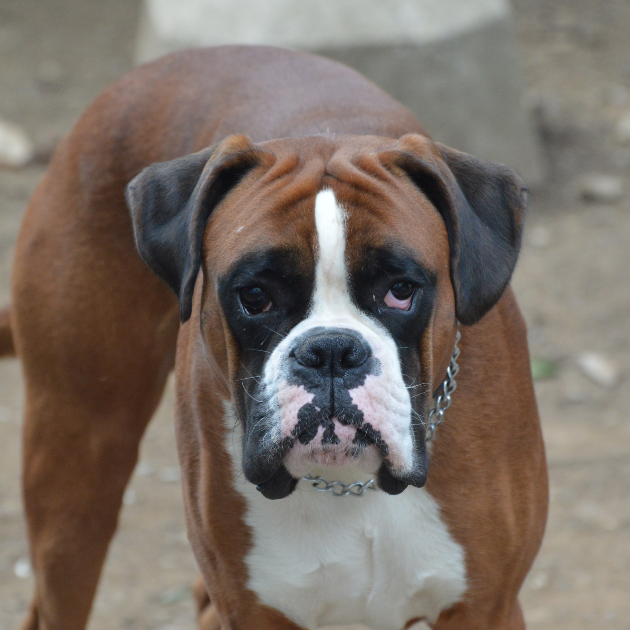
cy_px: 313
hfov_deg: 4.1
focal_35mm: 425
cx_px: 307
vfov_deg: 4.1
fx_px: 8751
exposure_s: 1/125
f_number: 5.3
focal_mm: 220
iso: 1250
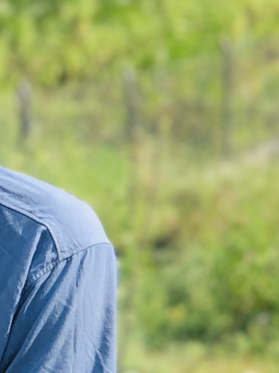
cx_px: -86
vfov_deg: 8.1
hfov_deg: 6.0
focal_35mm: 244
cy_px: 187
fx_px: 2623
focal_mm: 6
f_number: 2.4
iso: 16
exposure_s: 1/510
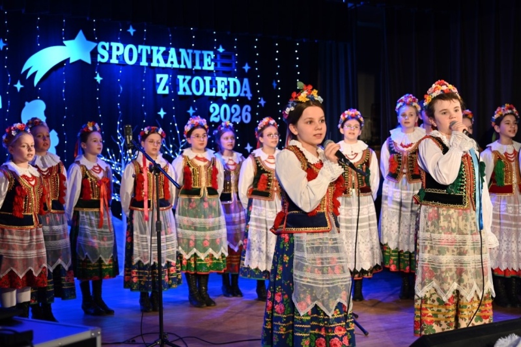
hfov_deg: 44.5
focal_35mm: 44
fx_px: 637
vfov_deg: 30.5
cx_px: 260
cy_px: 174
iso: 800
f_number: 2.8
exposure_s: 1/125
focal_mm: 44
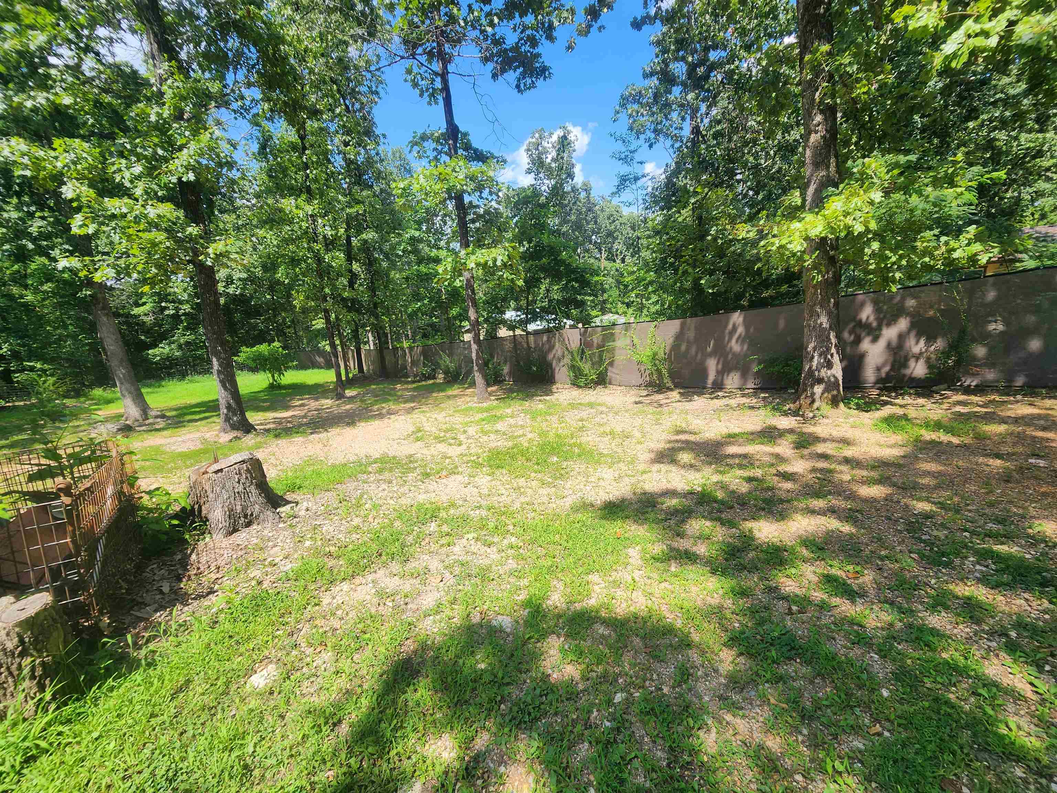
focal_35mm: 13
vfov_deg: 89.9
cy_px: 396
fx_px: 397
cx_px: 528
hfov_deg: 106.2
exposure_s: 1/900
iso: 50
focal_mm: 2.2
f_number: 2.2
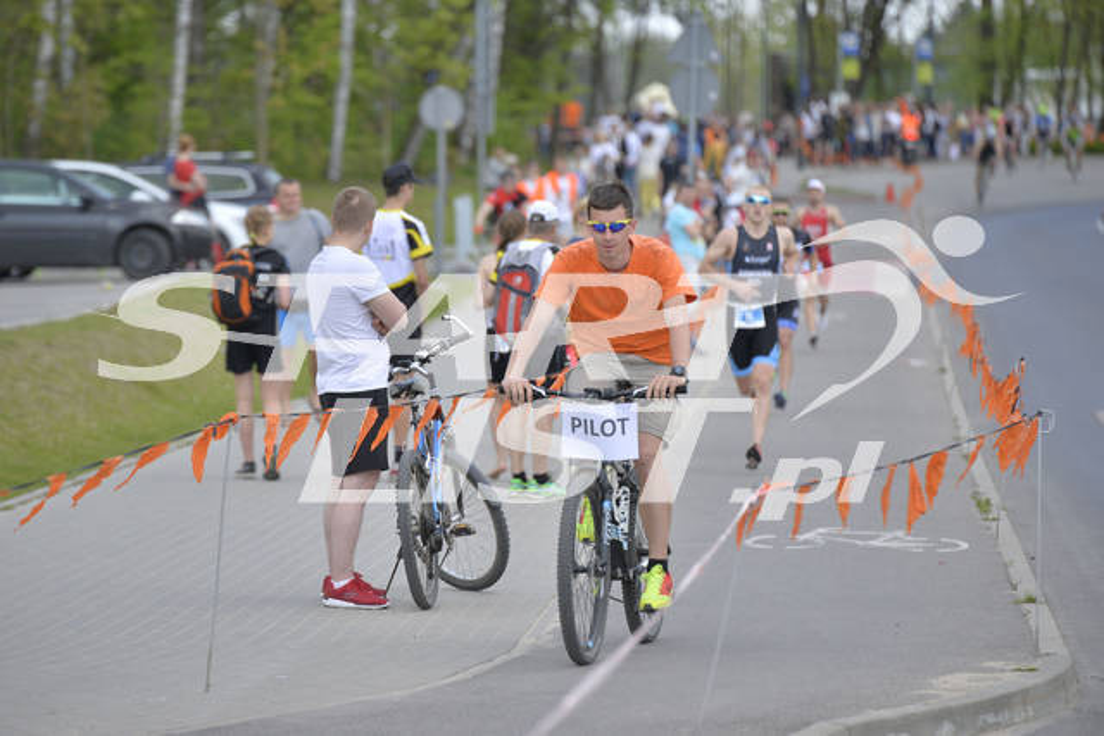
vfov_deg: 6.9
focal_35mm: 200
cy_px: 368
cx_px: 552
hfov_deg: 10.3
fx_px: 6134
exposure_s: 1/2500
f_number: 4
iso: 400
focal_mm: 200
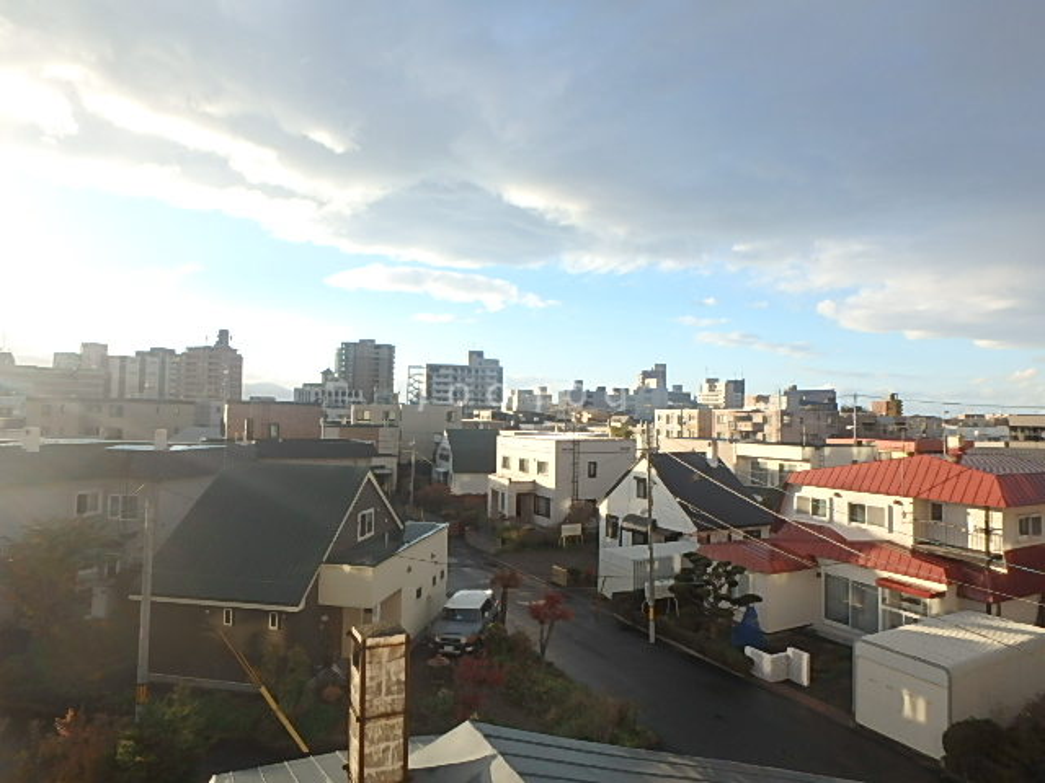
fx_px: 634
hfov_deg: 79.0
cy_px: 392
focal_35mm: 21
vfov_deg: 63.4
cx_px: 522
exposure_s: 1/400
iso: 125
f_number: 3.5
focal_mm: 3.7
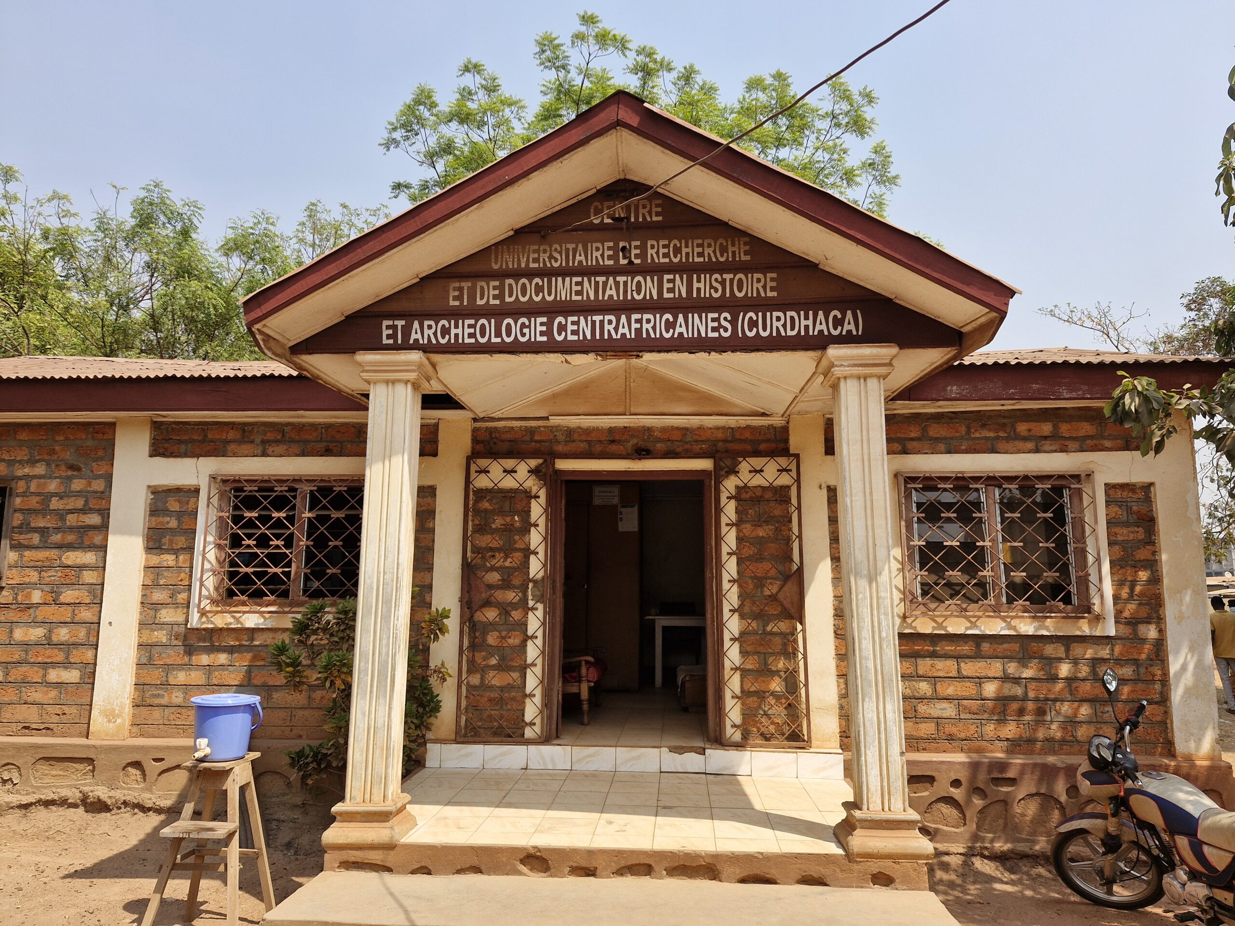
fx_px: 821
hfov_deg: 73.9
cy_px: 463
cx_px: 618
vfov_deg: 58.9
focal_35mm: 23
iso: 50
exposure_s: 1/1072
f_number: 1.8
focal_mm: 5.54
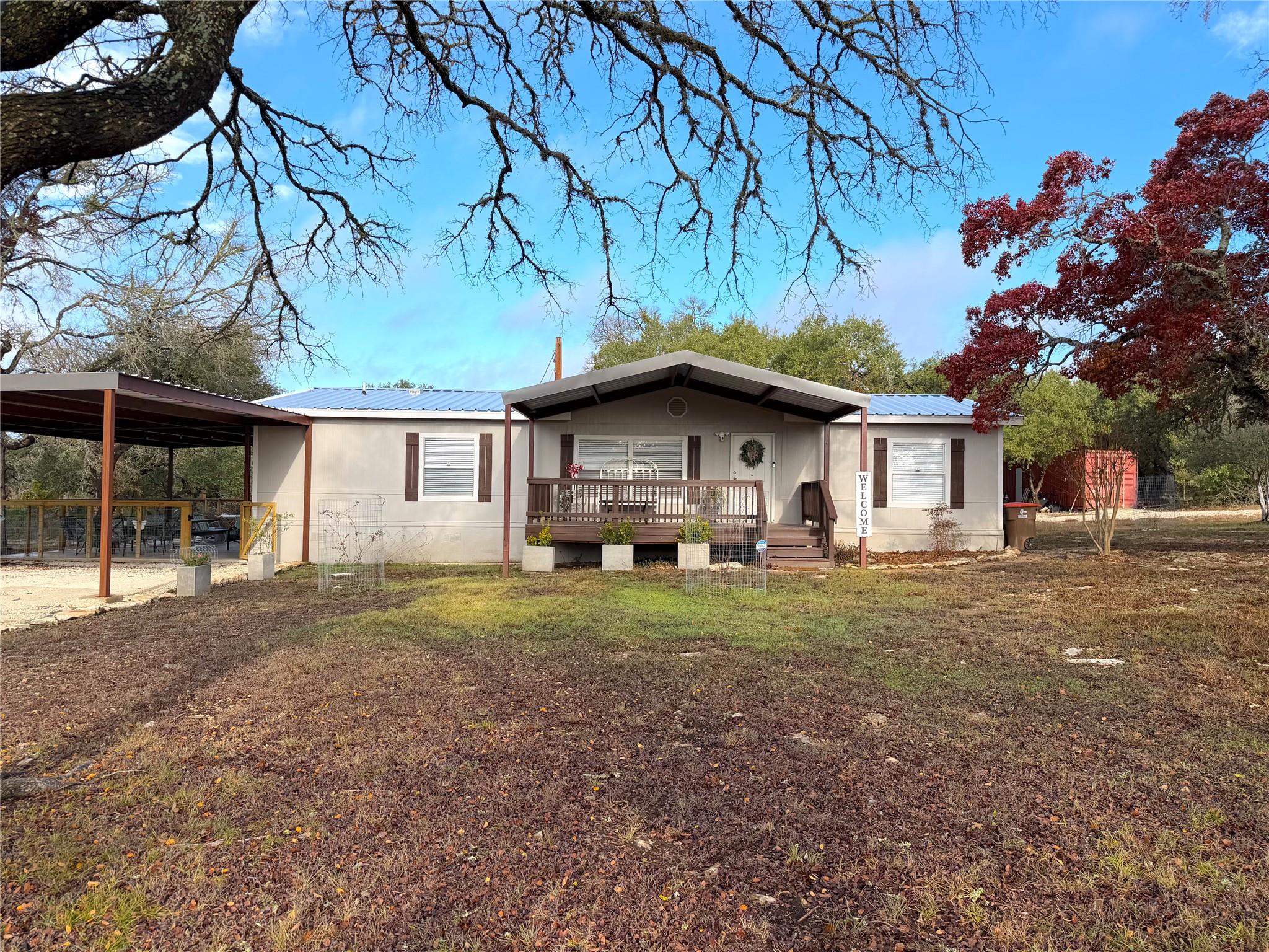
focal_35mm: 24
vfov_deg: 56.8
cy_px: 476
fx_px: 880
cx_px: 634
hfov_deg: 71.6
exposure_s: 1/1949
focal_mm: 6.76
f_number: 1.78
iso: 80
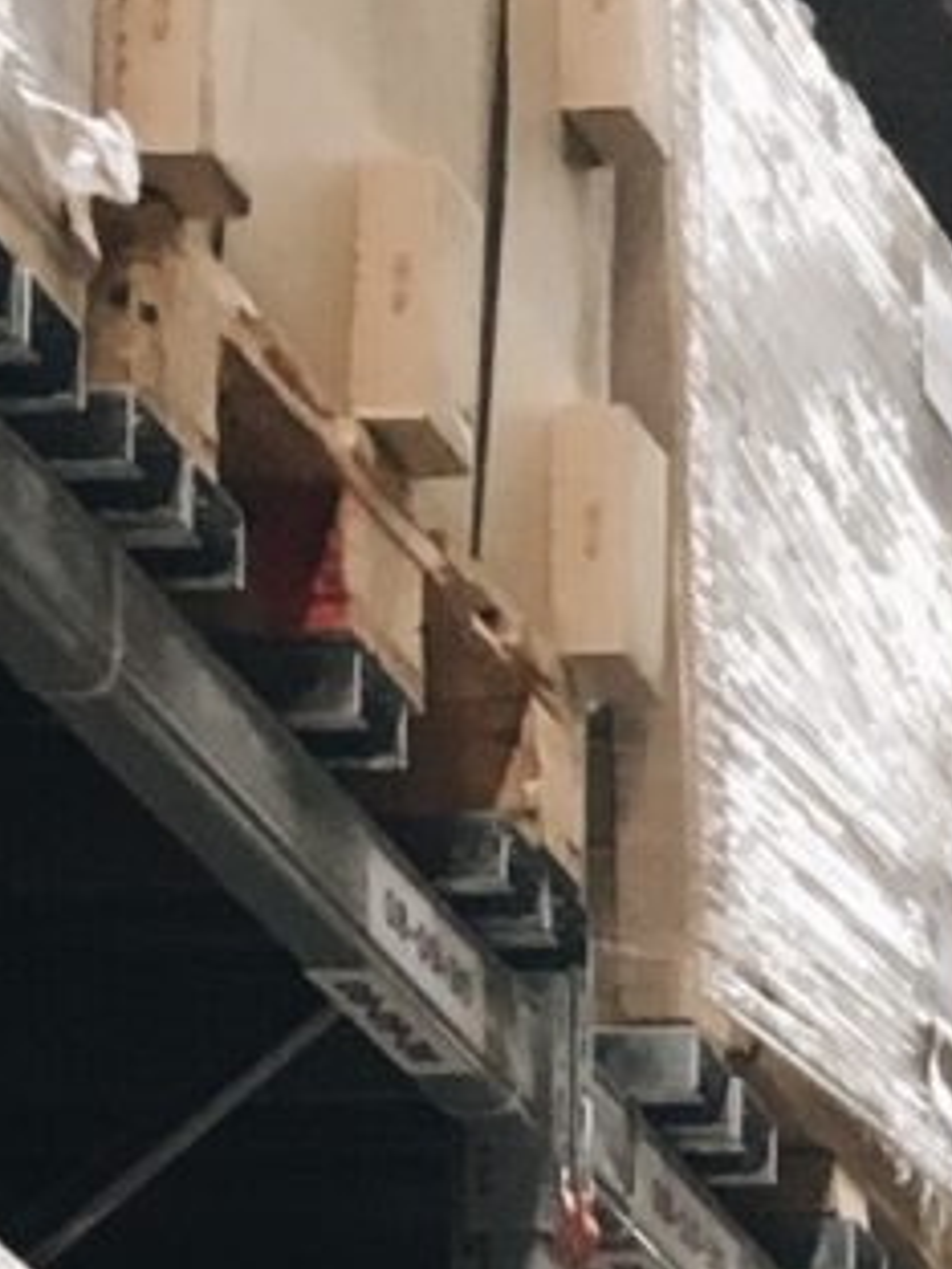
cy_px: 3425
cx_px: 3348
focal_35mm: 238
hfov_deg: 5.6
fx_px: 8727
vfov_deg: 7.6
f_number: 2.2
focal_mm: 4.15
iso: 80
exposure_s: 1/33
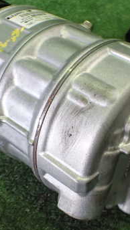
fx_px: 349
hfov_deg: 21.1
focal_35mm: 57
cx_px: 78
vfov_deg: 36.6
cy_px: 106
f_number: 2.3
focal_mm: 5.4
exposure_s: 1/100
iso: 800
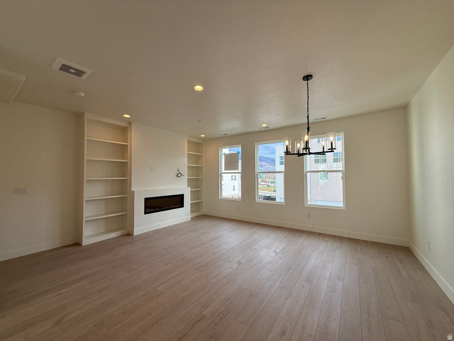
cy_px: 170
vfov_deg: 85.7
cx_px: 227
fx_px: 184
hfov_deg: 102.1
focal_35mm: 14
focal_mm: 2.22
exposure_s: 1/241
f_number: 2.2
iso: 50
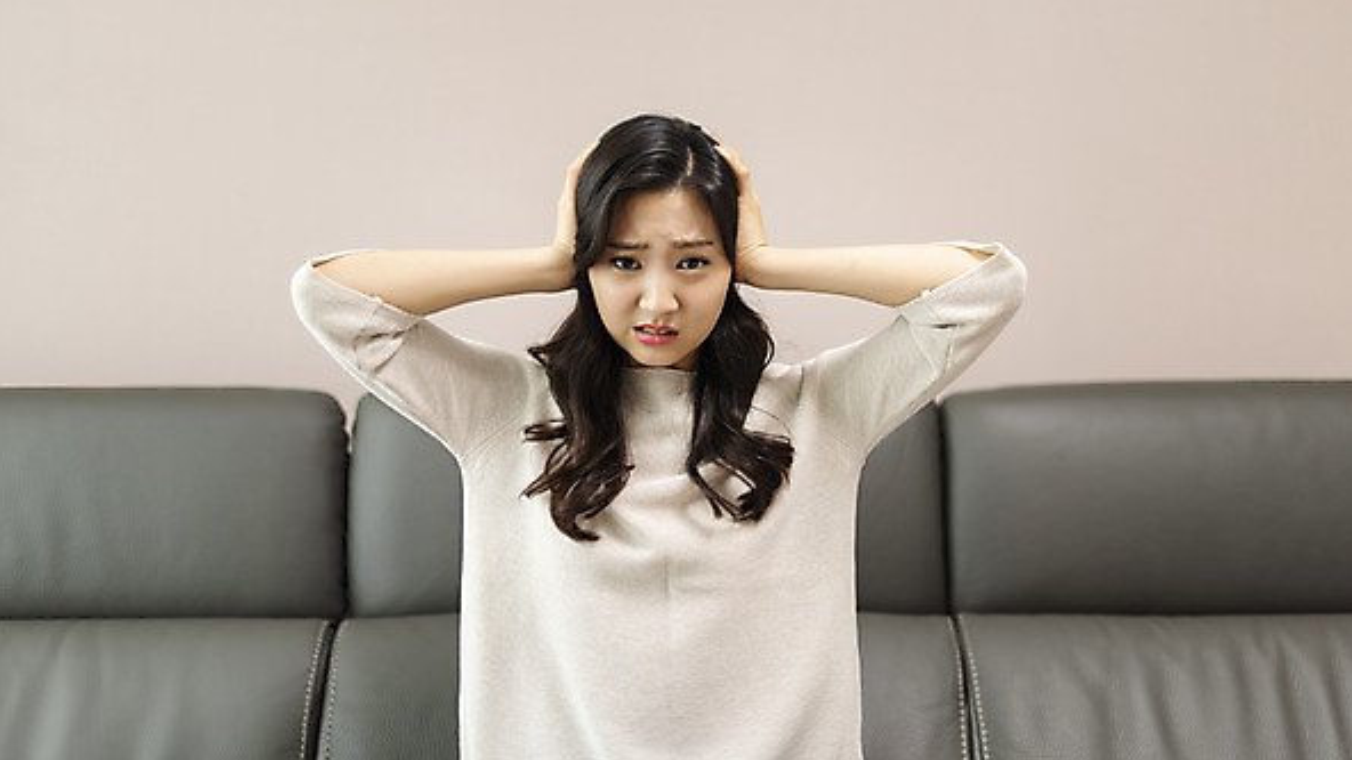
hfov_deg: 39.2
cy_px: 342
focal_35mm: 53
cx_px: 677
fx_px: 1900
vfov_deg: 22.6
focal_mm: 50
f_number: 1.8
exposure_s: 1/250
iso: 500
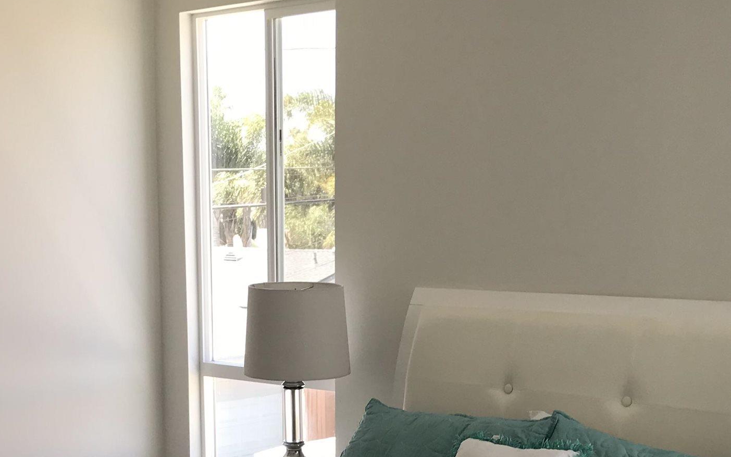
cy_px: 476
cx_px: 371
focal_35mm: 65
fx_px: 1295
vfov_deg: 19.3
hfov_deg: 31.5
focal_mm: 3.99
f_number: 1.8
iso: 20
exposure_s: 1/120
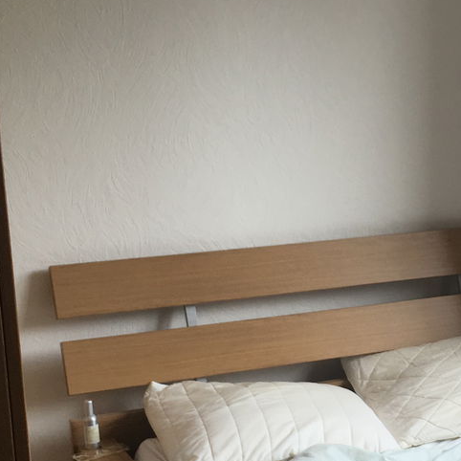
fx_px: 1281
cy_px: 330
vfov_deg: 20.3
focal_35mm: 85
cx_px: 501
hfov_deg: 19.6
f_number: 2.2
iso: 32
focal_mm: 4.15
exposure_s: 1/100
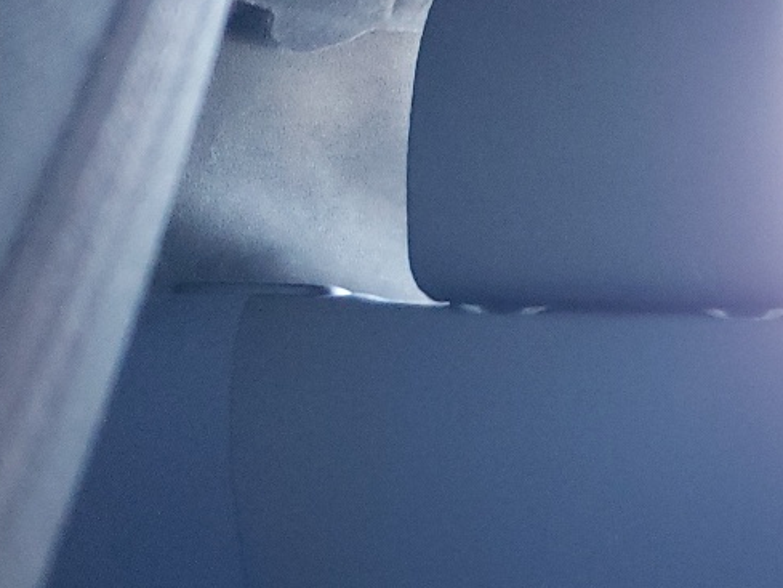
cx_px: 1263
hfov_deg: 19.3
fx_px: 1923
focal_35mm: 85
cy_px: 811
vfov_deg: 16.2
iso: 185
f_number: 1.5
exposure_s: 1/60.2
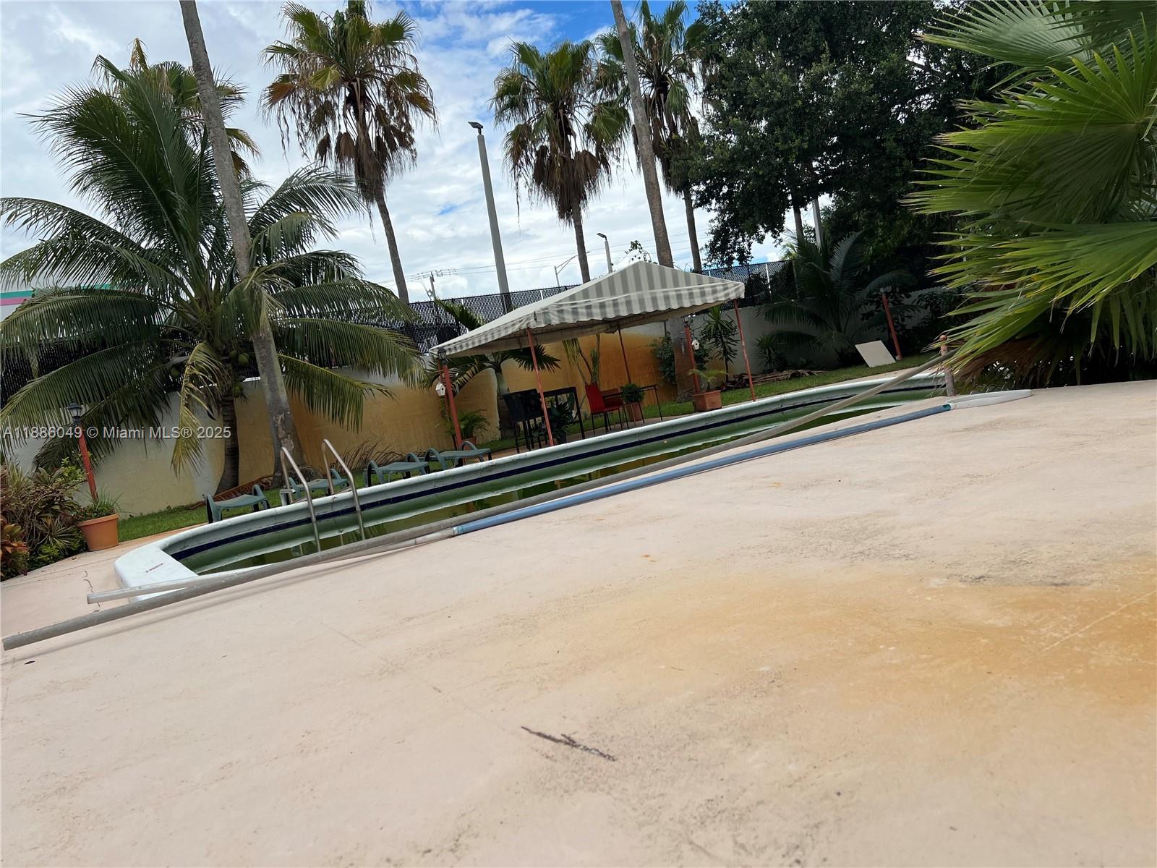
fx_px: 869
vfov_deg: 53.1
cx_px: 578
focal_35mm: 26
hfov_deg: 67.3
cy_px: 434
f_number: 1.5
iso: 50
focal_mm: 5.7
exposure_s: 1/5076
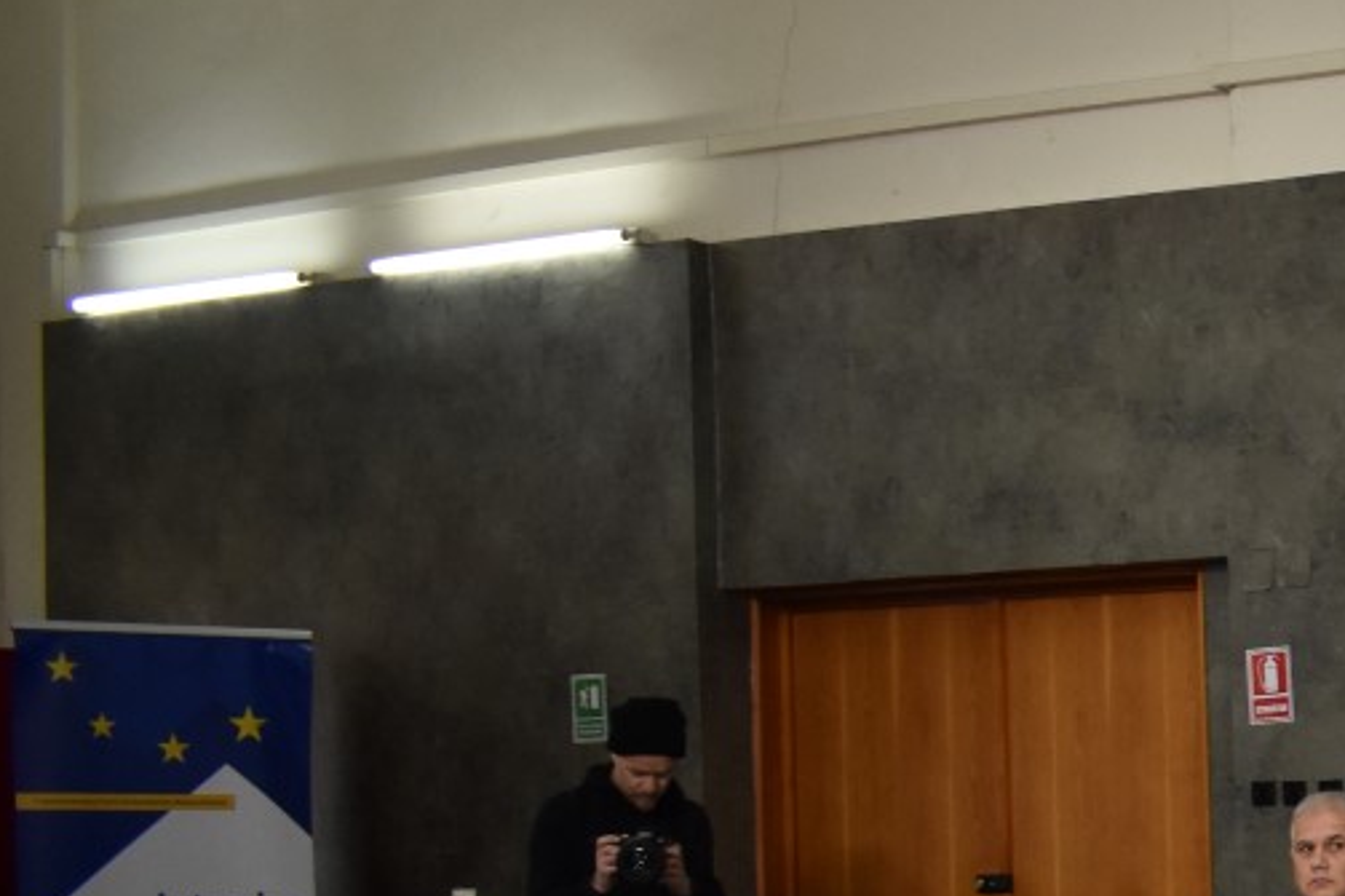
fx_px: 3249
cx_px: 2153
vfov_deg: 15.3
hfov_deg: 19.6
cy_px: 958
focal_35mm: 87
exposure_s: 1/160
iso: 800
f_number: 3.5
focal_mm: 18
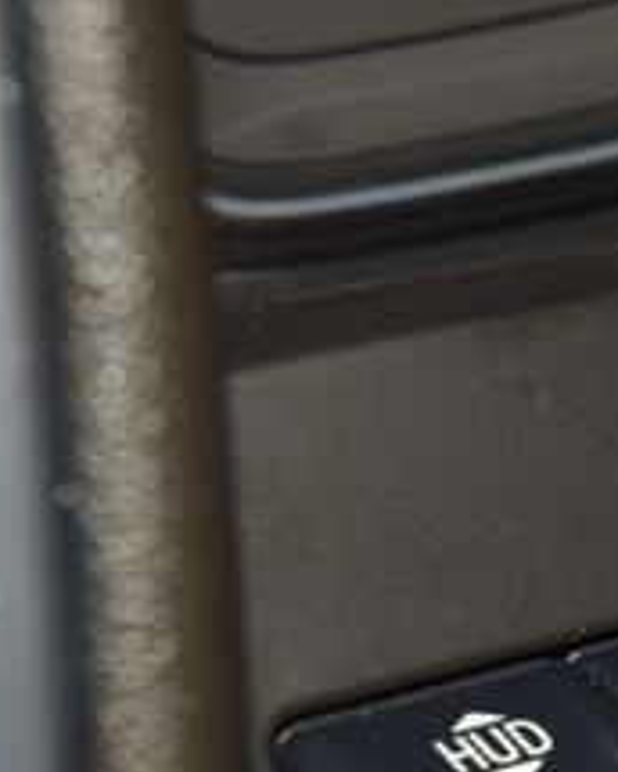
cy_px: 706
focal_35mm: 293
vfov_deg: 6.6
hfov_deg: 5.3
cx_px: 816
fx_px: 6699
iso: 100
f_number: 8
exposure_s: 1/125
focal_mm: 70
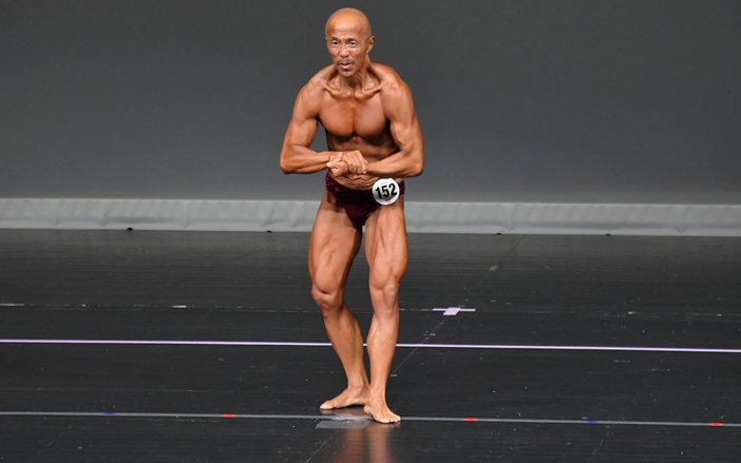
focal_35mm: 422
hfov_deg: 5.0
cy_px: 204
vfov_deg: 3.1
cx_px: 367
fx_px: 8524
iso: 4000
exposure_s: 1/400
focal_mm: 250
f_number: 5.6
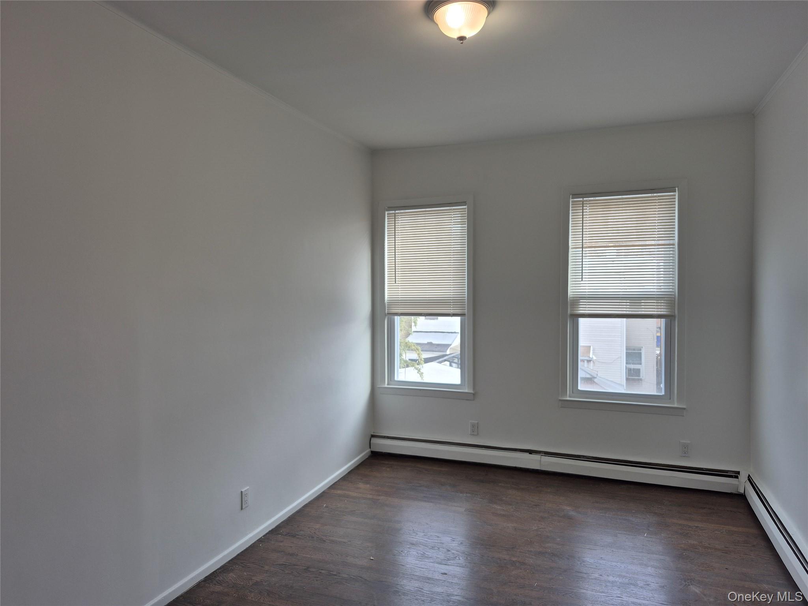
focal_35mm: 23
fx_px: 537
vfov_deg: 58.9
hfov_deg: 73.9
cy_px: 303
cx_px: 404
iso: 25
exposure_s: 1/100
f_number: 1.8
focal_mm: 5.4
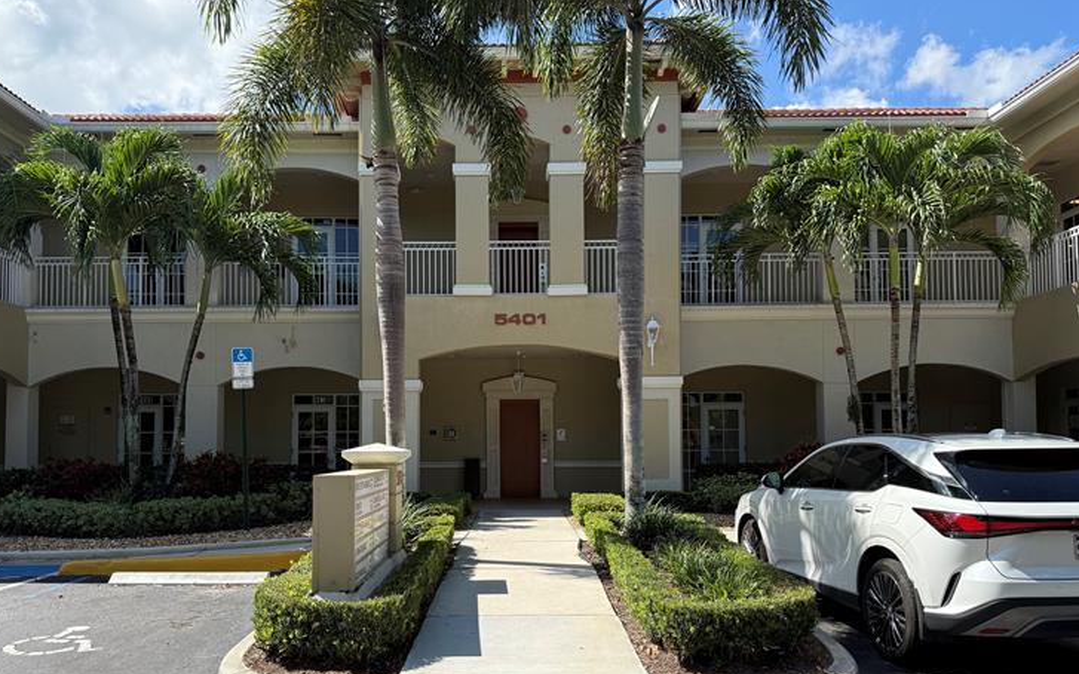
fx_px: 823
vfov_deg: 44.2
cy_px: 413
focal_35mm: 28
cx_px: 502
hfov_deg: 66.4
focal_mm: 6.76
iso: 100
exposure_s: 1/2611
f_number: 1.78
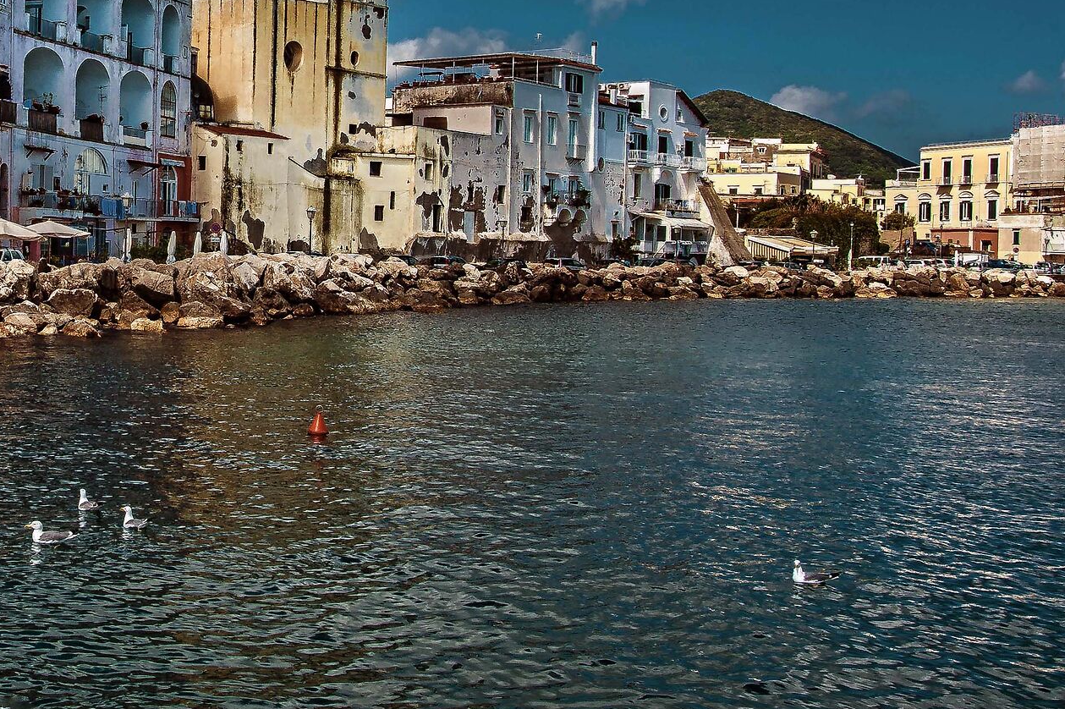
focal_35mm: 61
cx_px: 118
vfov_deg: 21.8
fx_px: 1804
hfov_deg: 31.4
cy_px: 90
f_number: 16
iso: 200
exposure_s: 1/160
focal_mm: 32
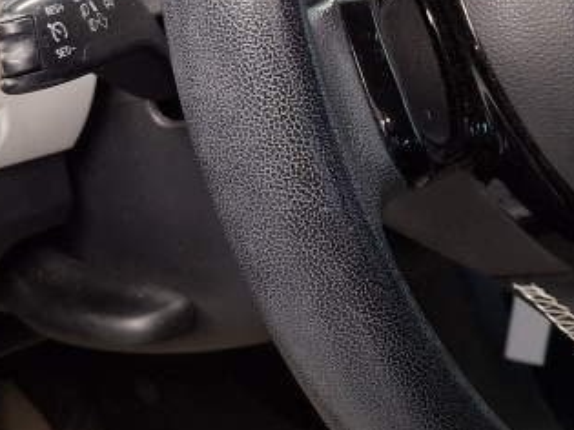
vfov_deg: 17.8
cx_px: 175
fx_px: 1343
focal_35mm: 81
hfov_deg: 24.0
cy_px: 3
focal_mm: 4.69
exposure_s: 1/100
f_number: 1.8
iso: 200
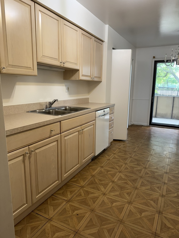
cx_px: 90
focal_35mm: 24
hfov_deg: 56.8
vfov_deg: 71.6
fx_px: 165
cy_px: 119
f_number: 1.78
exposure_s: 1/120
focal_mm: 6.76
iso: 160
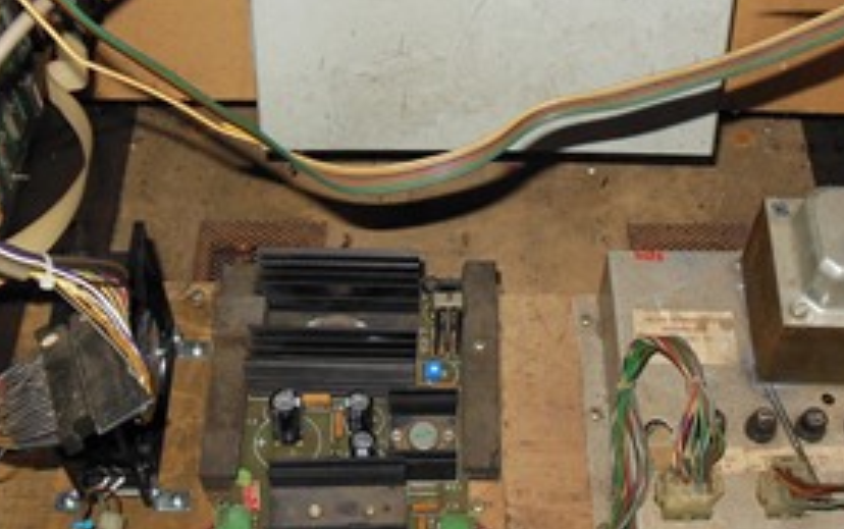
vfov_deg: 29.7
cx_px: 495
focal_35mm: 43
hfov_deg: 46.0
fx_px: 990
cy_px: 364
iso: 200
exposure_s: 1/25
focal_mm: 4.5
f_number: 3.2
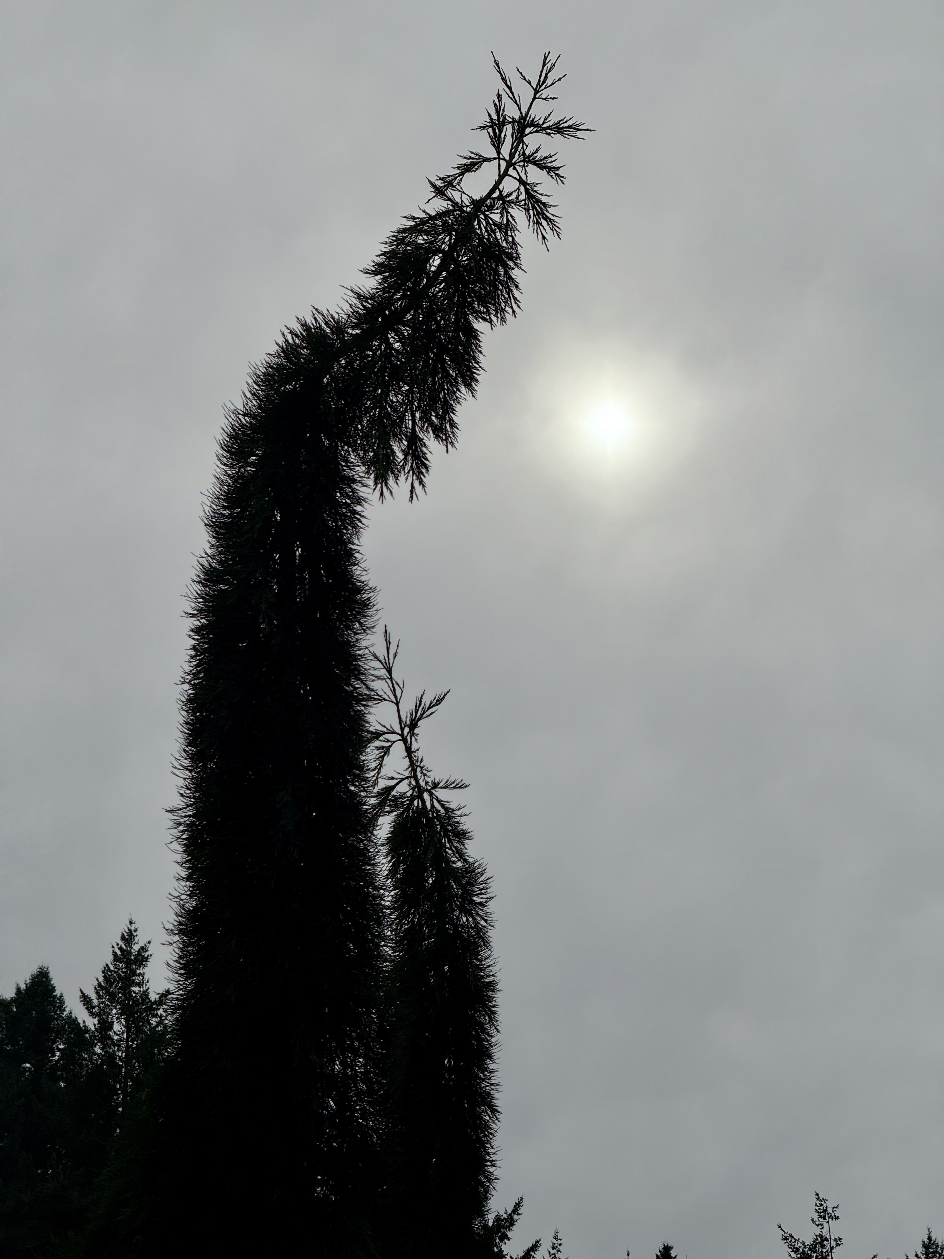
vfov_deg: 16.4
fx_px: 4363
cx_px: 472
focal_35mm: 120
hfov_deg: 12.3
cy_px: 630
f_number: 2.8
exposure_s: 1/3195
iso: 32
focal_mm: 15.66
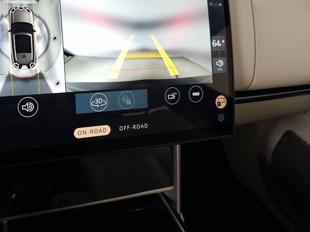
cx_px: 89
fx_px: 295
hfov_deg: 53.6
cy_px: 88
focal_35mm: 33
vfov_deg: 42.6
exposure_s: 1/60
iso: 80
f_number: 1.7
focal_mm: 6.3
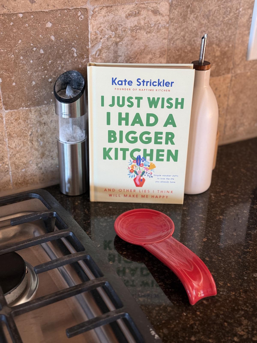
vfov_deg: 39.7
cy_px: 172
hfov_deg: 30.3
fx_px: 475
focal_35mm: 48
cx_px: 128
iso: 160
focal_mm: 6.76
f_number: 1.78
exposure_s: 1/60
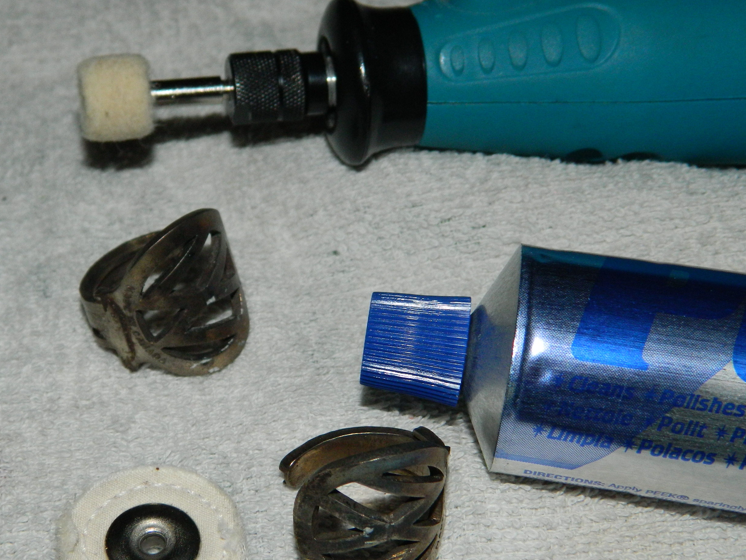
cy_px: 336
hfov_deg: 25.6
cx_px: 333
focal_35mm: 76
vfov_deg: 19.4
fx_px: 1638
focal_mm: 10.2
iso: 200
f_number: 10.7
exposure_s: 1/50
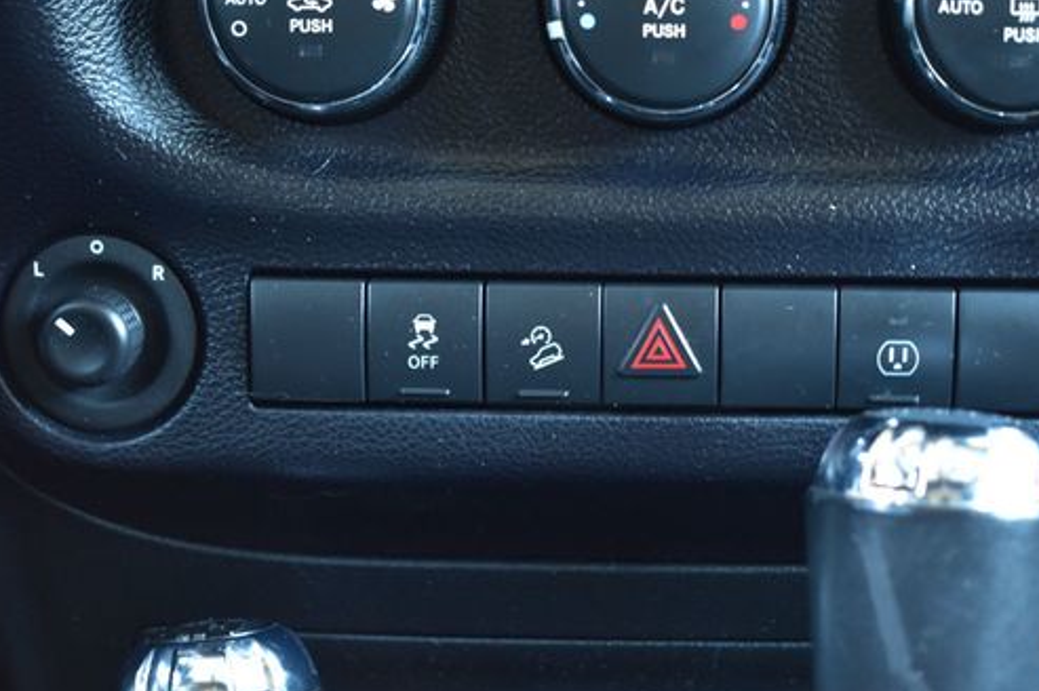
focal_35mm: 88
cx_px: 658
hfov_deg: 23.2
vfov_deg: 15.6
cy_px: 409
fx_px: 2528
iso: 1600
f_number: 5
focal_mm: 45
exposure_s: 1/3
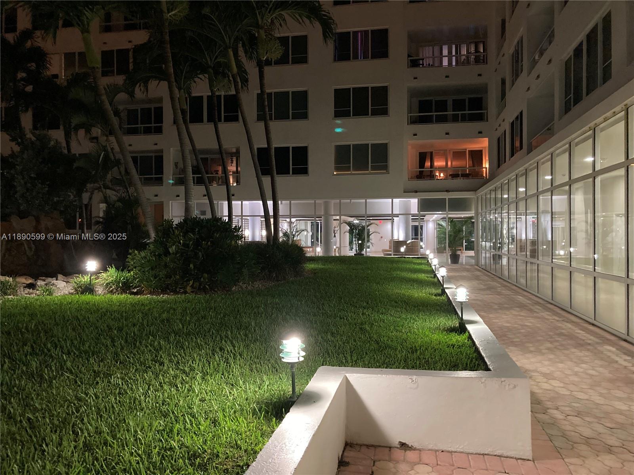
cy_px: 238
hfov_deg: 63.4
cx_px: 317
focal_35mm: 28
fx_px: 513
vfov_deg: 49.7
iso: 640
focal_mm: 3.99
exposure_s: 1/24
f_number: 1.8
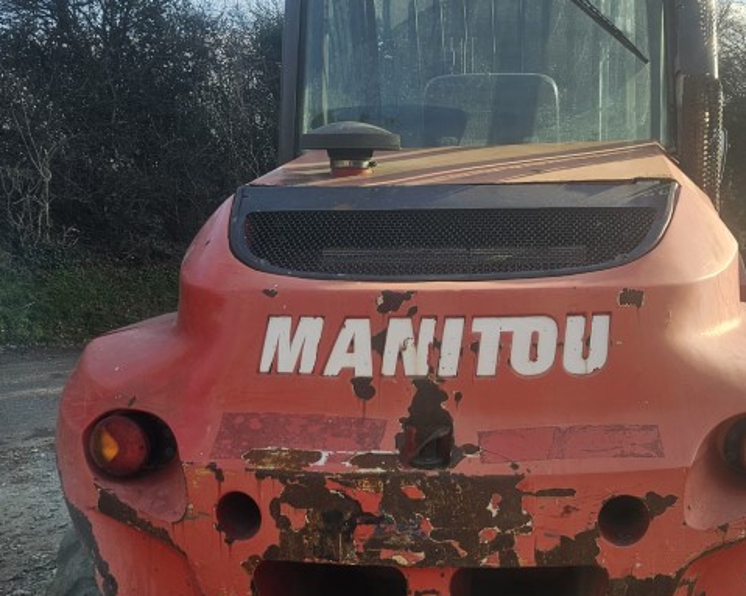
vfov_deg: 31.3
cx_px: 452
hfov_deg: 38.6
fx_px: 1060
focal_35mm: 48
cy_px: 386
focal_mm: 5.4
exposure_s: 1/557
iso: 25
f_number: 1.8
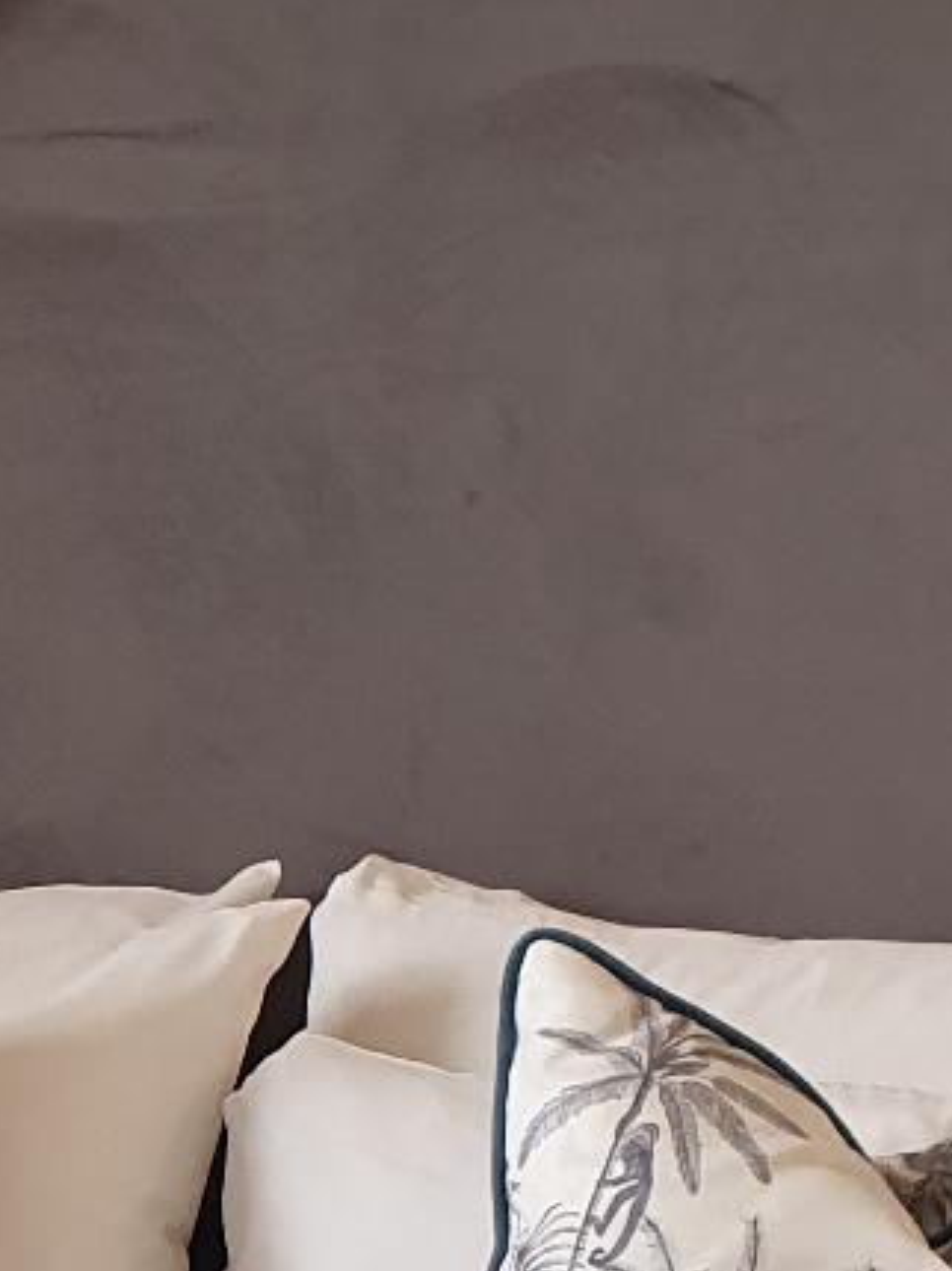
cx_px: -1005
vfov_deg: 15.1
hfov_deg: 11.0
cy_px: 1815
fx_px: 4478
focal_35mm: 122
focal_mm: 4.32
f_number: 2.4
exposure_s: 1/100
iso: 125
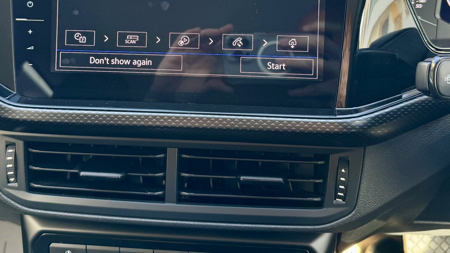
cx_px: 197
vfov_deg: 28.1
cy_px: 33
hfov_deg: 49.3
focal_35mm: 41
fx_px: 489
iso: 125
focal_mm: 6.76
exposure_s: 1/121
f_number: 1.78
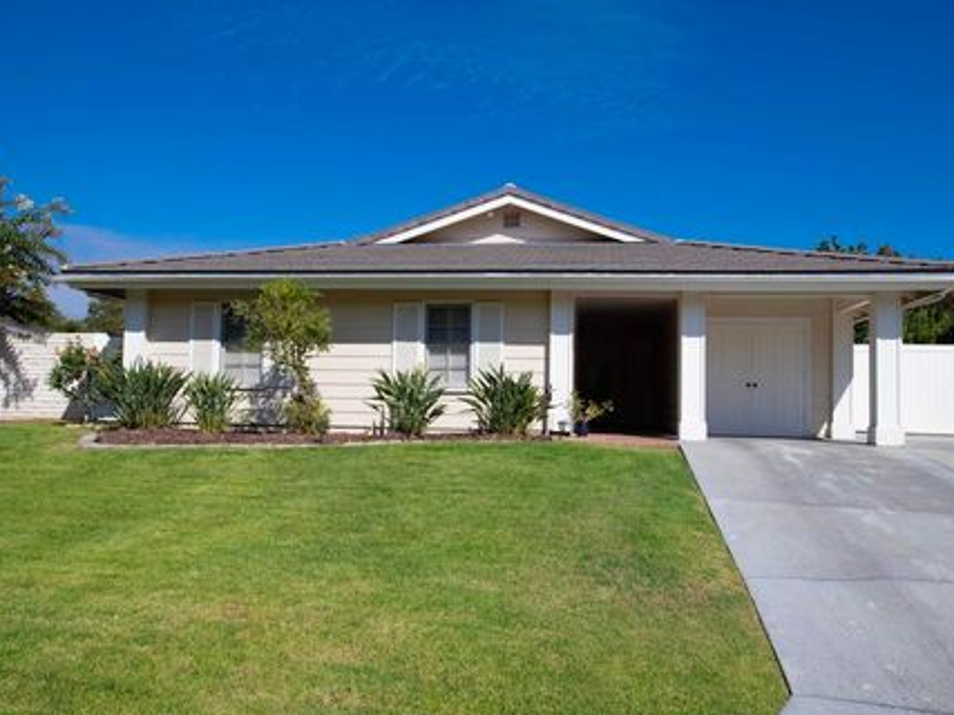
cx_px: 503
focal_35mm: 27
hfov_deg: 65.3
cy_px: 368
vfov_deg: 51.3
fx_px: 744
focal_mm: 24
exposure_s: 1/250
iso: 250
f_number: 14
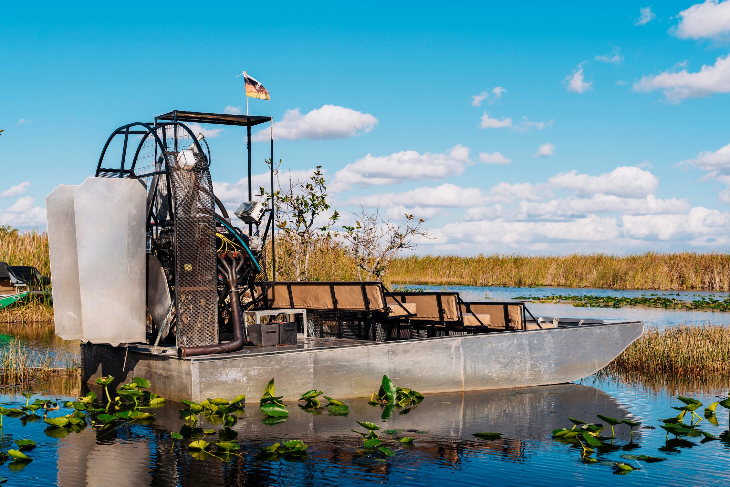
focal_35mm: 49
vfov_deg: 27.5
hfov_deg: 40.3
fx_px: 994
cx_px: 365
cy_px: 244
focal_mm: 49
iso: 100
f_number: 5.6
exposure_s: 1/1000
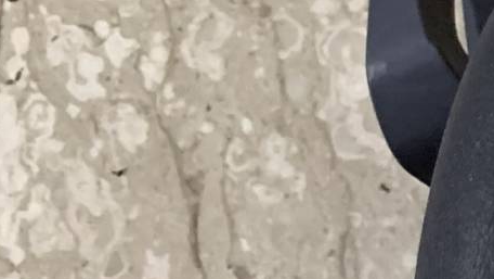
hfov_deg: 10.5
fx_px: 2084
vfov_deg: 7.4
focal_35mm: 159
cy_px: 537
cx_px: 1381
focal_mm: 4.25
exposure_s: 1/60
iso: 400
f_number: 1.8
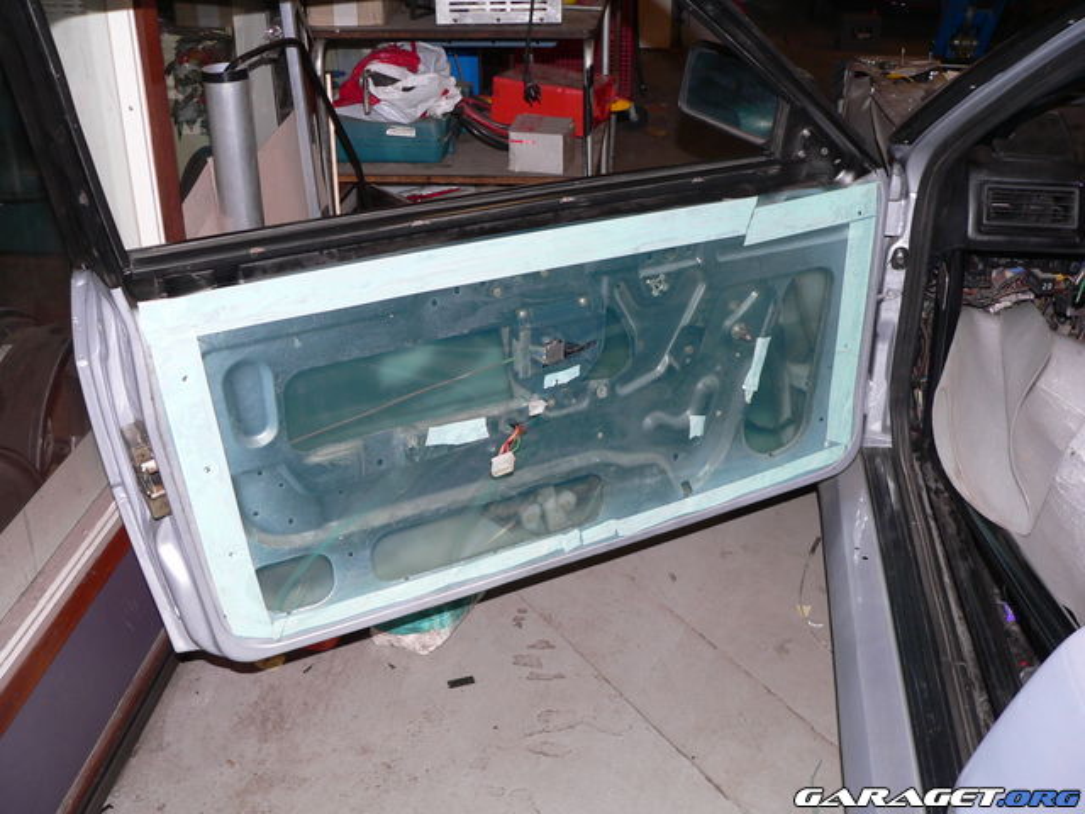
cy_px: 407
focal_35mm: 36
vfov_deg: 39.7
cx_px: 542
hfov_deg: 51.4
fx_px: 1128
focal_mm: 6
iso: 100
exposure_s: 1/60
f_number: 2.8
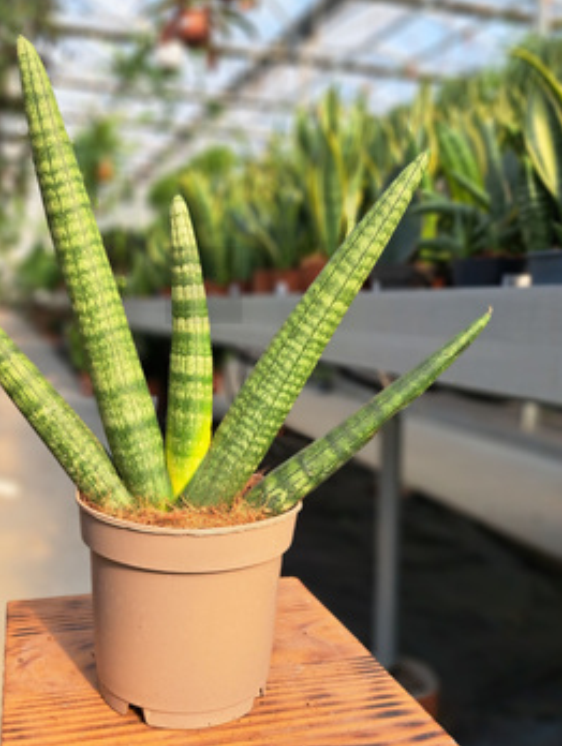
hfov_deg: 45.1
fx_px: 669
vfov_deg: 57.6
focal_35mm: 31
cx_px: 204
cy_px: 285
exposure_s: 1/448
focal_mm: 5.23
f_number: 1.8
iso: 50
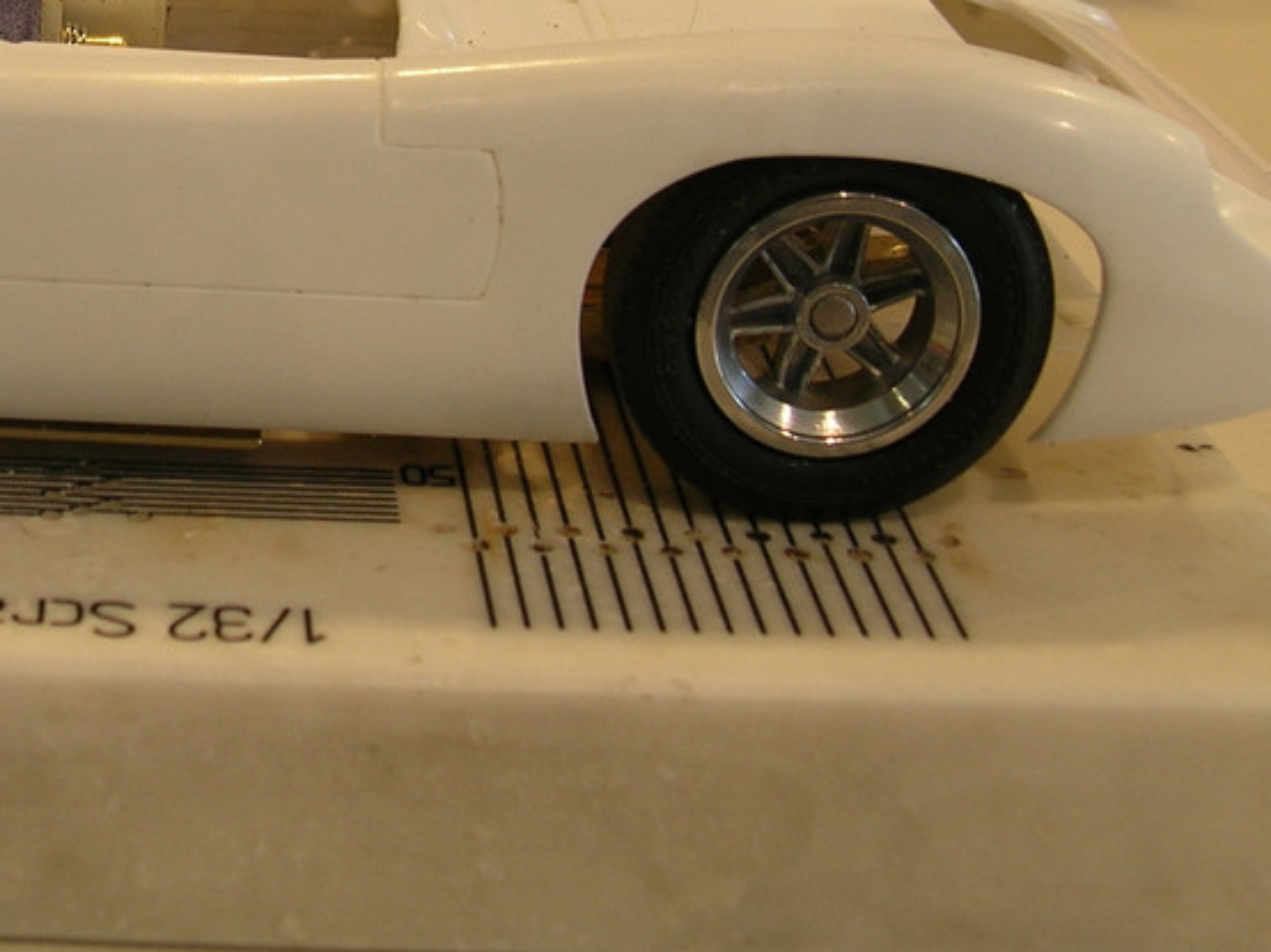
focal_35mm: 81
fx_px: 2973
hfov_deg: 23.4
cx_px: 100
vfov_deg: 18.0
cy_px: 138
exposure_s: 1/8
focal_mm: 6.9
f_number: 2.8
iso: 50
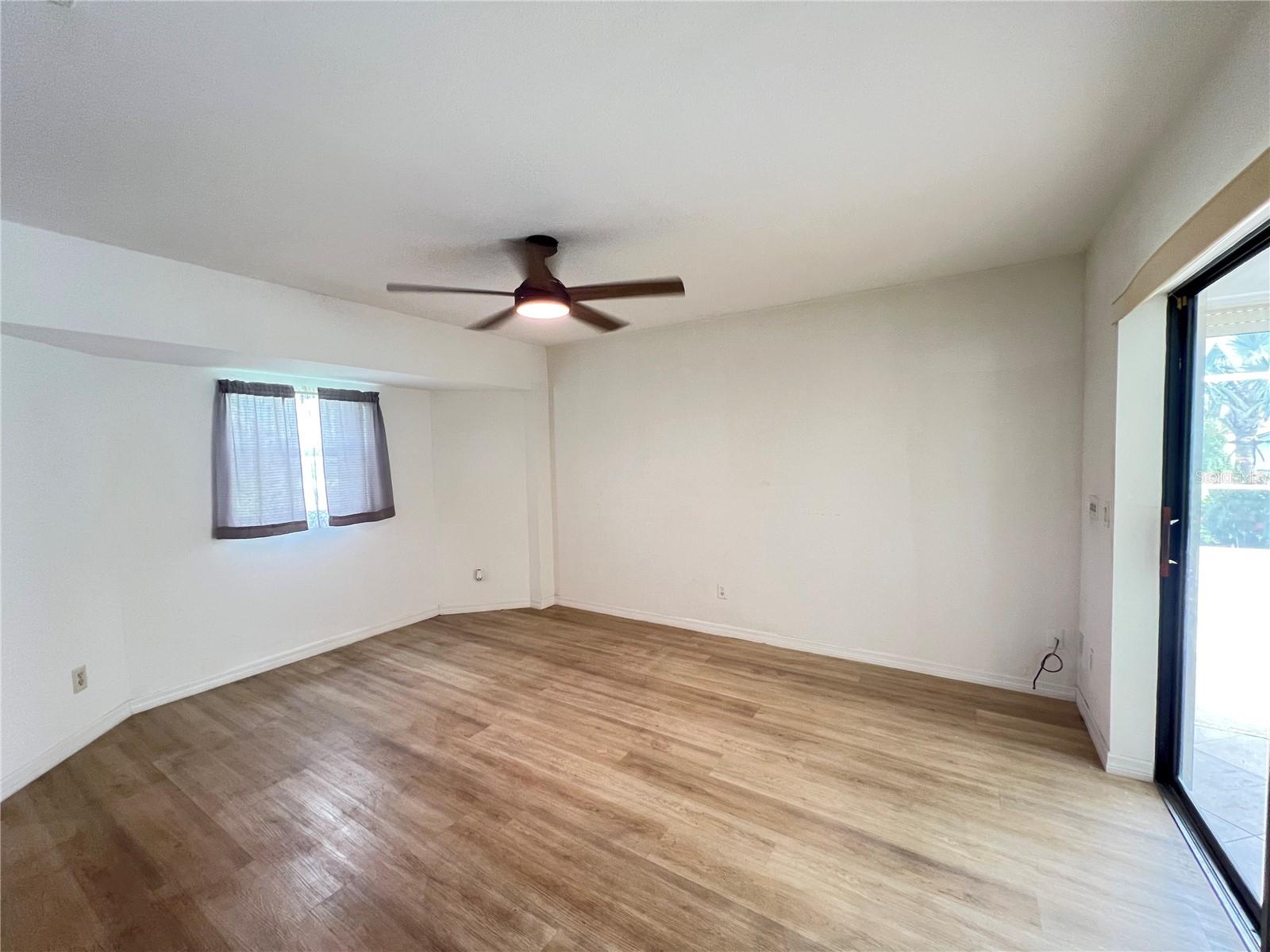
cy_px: 476
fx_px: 477
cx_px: 635
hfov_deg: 106.2
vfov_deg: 89.9
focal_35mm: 13
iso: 250
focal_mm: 1.57
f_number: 1.8
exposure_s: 1/60
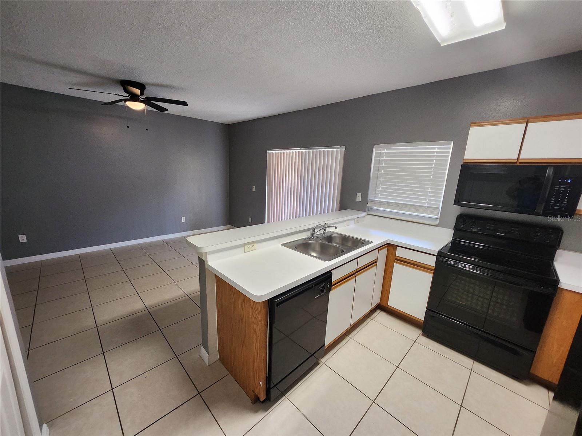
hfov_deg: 106.2
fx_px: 219
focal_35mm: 13
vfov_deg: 89.9
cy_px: 218
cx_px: 291
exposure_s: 1/60
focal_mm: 1.74
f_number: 2.2
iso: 160
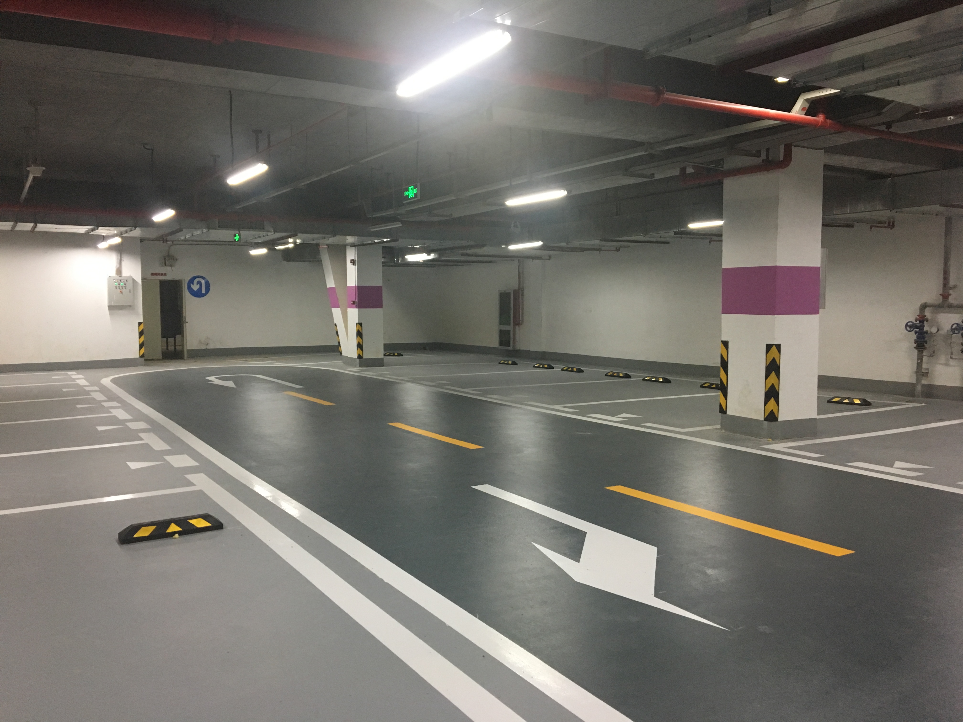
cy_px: 361
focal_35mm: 29
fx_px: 807
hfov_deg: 61.7
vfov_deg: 48.2
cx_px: 482
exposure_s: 1/33
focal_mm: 4.15
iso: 160
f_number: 2.2
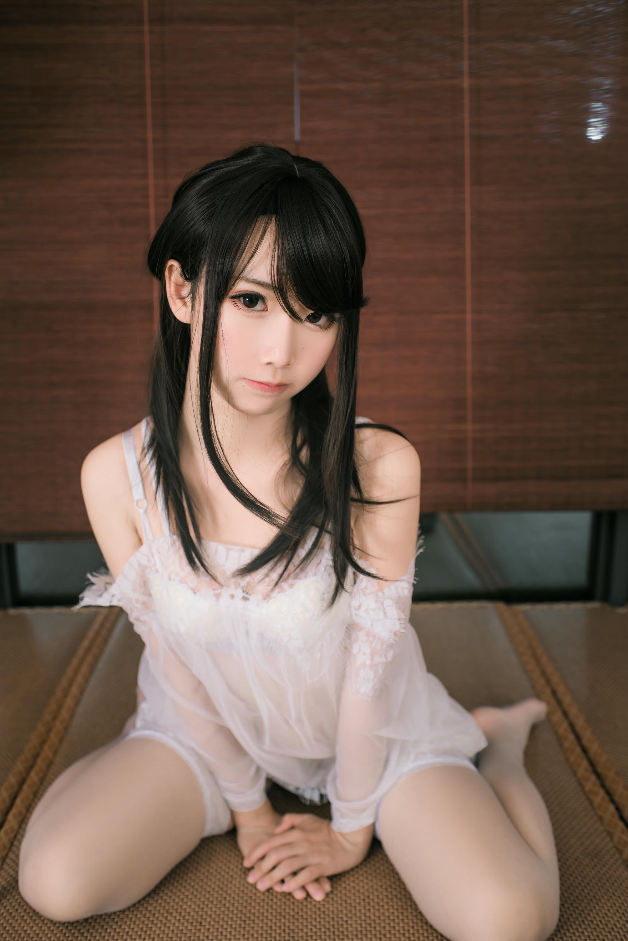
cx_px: 314
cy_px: 470
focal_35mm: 35
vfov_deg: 54.4
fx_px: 915
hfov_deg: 37.9
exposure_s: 1/100
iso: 125
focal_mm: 35
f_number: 3.2
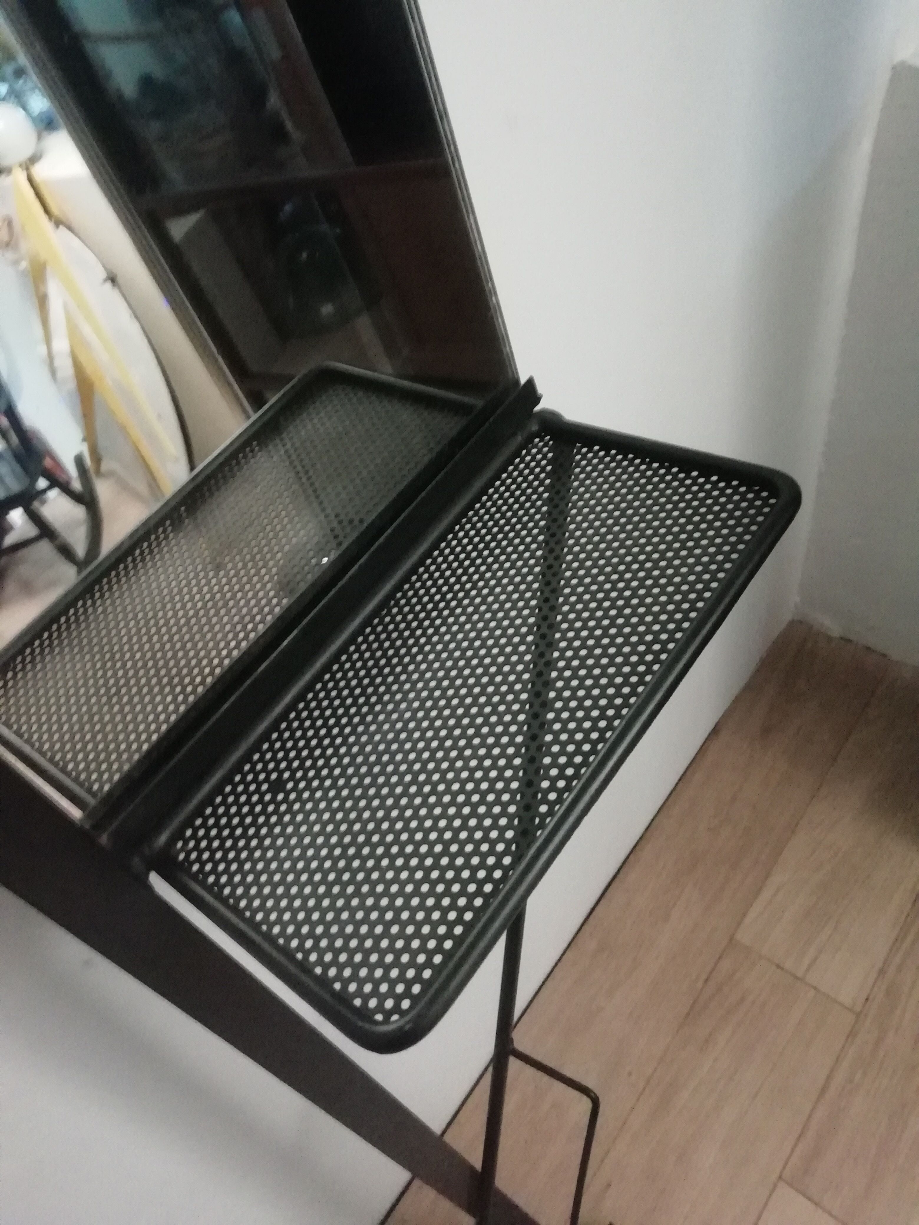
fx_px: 920
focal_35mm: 26
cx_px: 460
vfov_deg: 67.3
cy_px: 612
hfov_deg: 53.1
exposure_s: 1/14.3
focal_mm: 3.46
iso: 640
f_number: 2.2
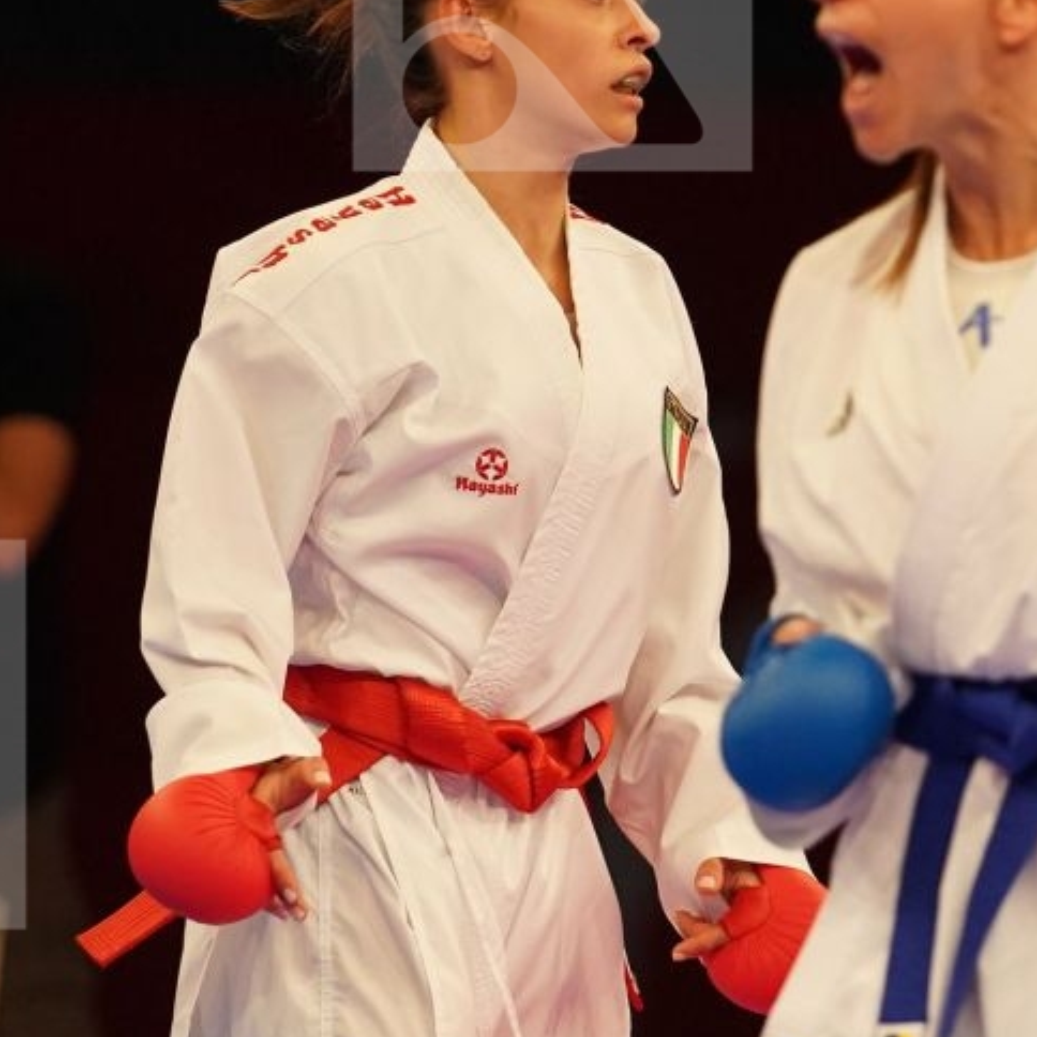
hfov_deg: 2.8
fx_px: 21420
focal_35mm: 632
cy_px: 735
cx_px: 553
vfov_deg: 2.8
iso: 2500
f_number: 2.8
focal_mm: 200
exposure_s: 1/1000
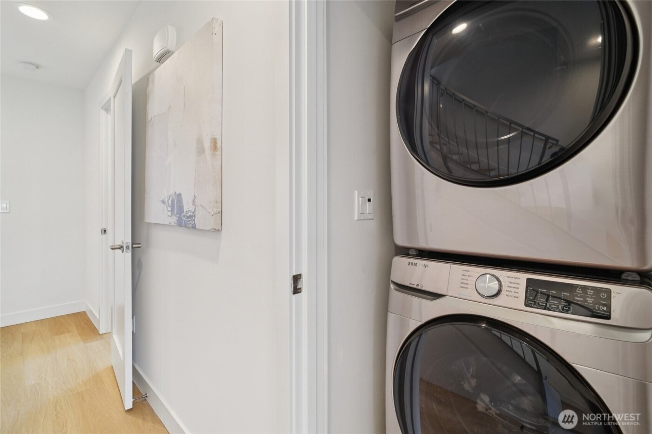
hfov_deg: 96.7
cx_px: 326
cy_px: 217
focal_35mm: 16
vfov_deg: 73.7
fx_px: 290
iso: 1600
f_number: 8
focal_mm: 16
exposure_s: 1/20
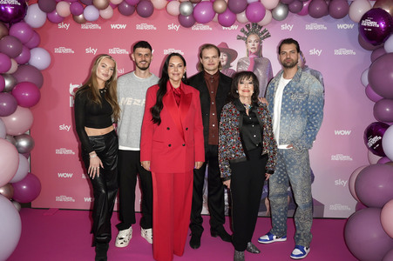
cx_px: 196
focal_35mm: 33
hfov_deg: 57.3
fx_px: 360
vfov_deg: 39.9
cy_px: 130
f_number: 6.3
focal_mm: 33
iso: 640
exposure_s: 1/160
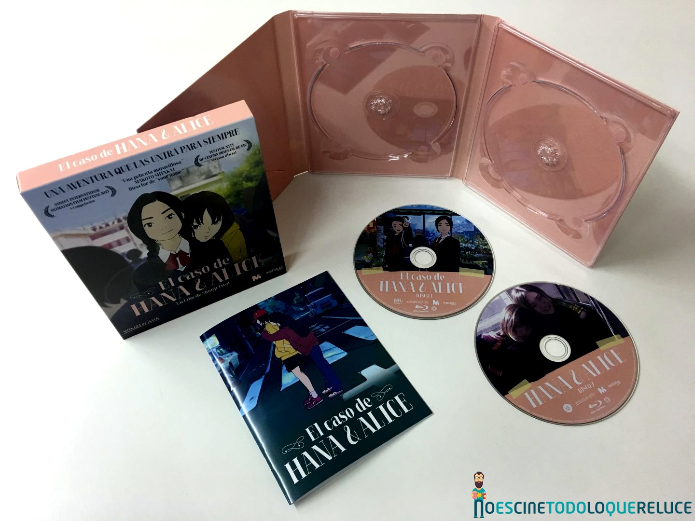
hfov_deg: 61.7
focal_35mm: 29
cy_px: 260
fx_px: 582
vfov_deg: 48.2
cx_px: 348
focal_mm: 4.15
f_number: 2.2
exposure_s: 1/17
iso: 50
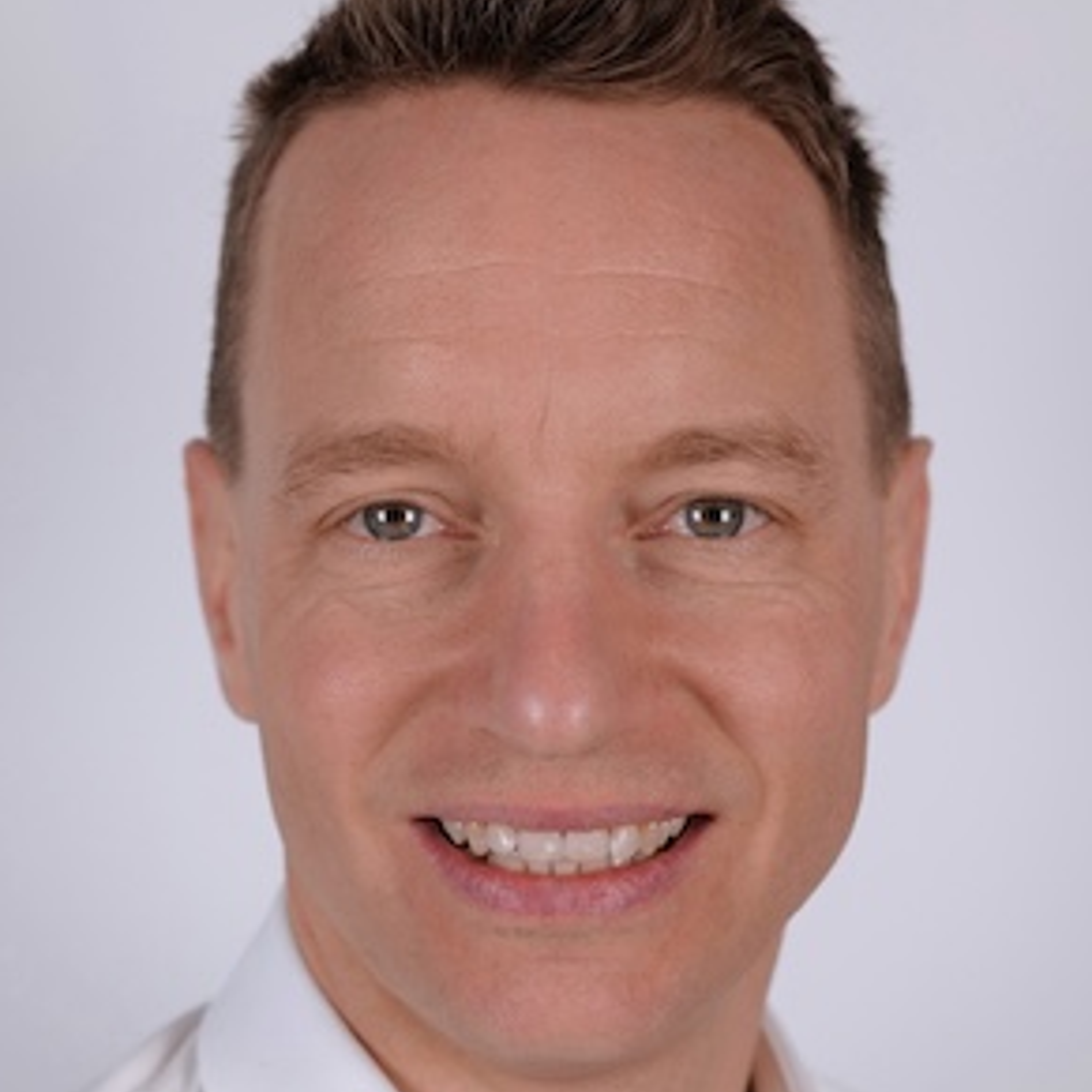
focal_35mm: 92
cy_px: 675
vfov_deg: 18.9
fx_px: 3284
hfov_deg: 18.9
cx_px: 552
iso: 1000
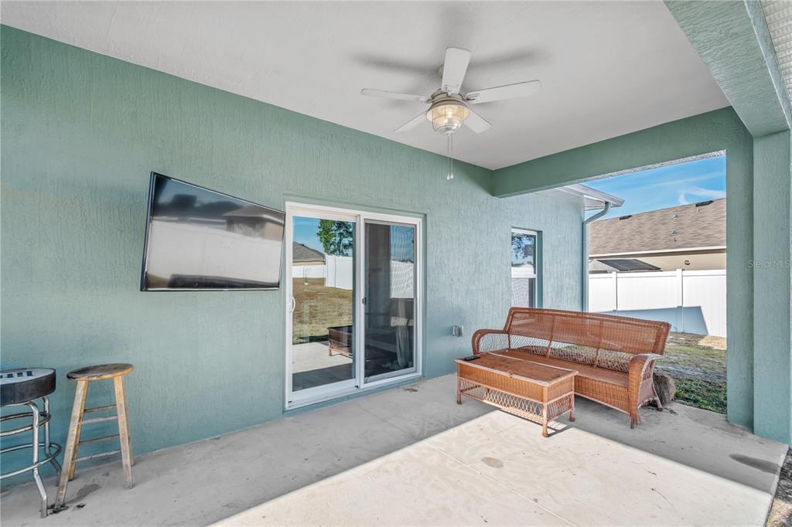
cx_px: 396
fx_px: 330
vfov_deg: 77.3
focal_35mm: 15
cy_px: 264
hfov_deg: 100.4
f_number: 9
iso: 100
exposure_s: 1/60
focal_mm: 10
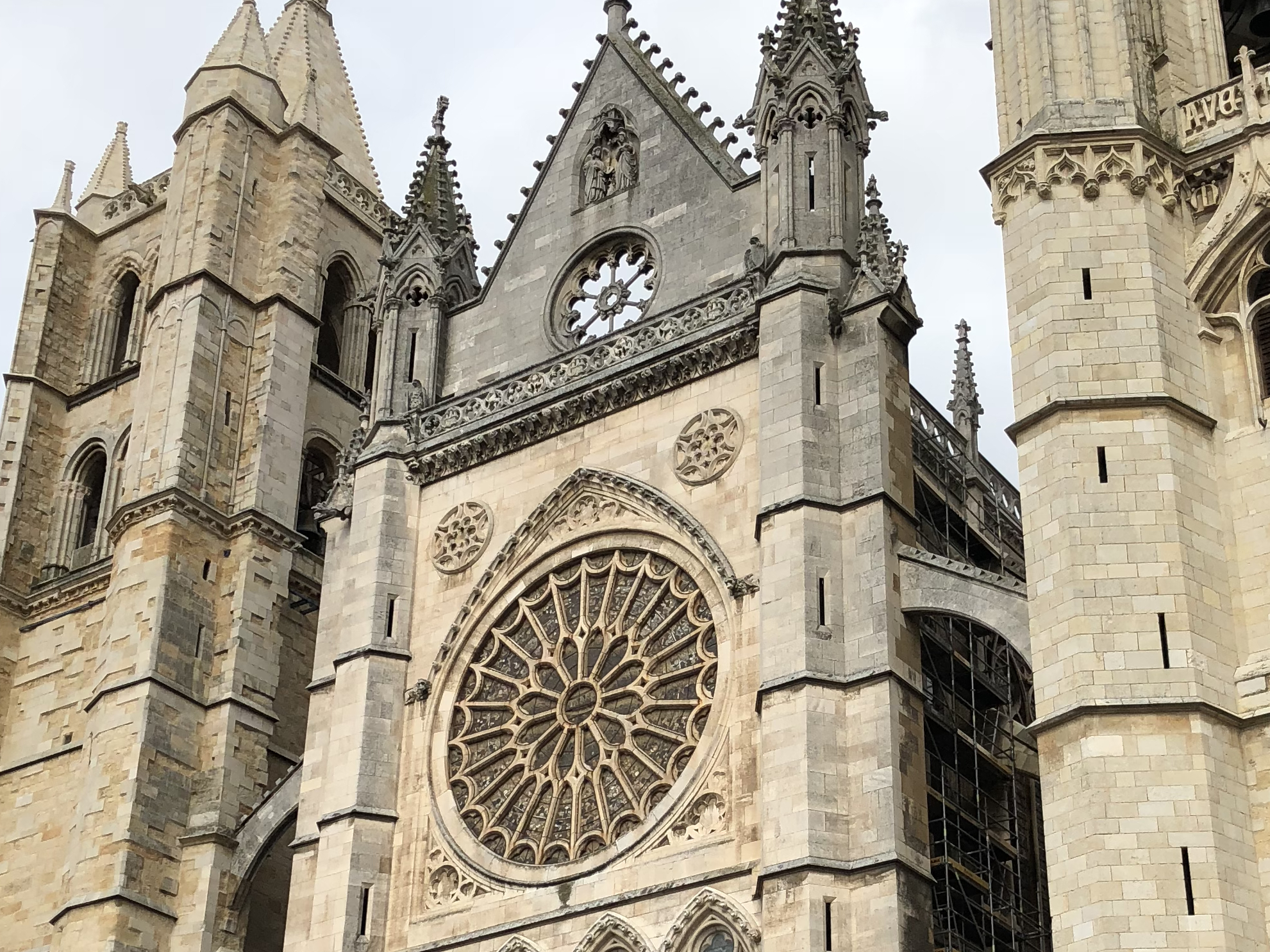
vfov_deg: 25.4
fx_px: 2091
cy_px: 684
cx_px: 755
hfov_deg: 33.7
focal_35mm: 57
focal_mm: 4
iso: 20
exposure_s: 1/2404
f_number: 1.8
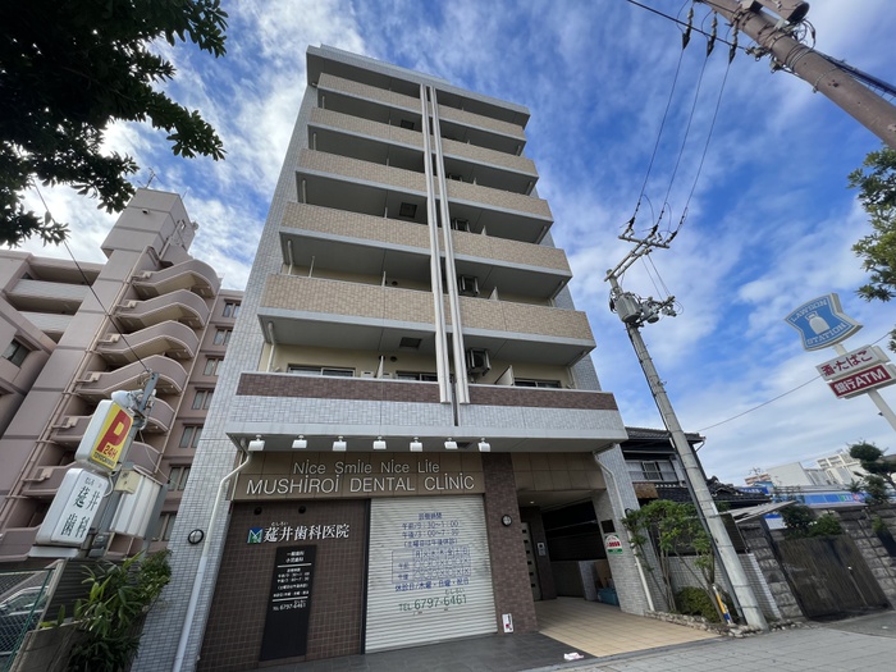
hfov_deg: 106.2
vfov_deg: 89.9
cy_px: 336
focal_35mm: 13
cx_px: 448
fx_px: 336
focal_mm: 1.57
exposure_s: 1/815
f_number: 1.8
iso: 32
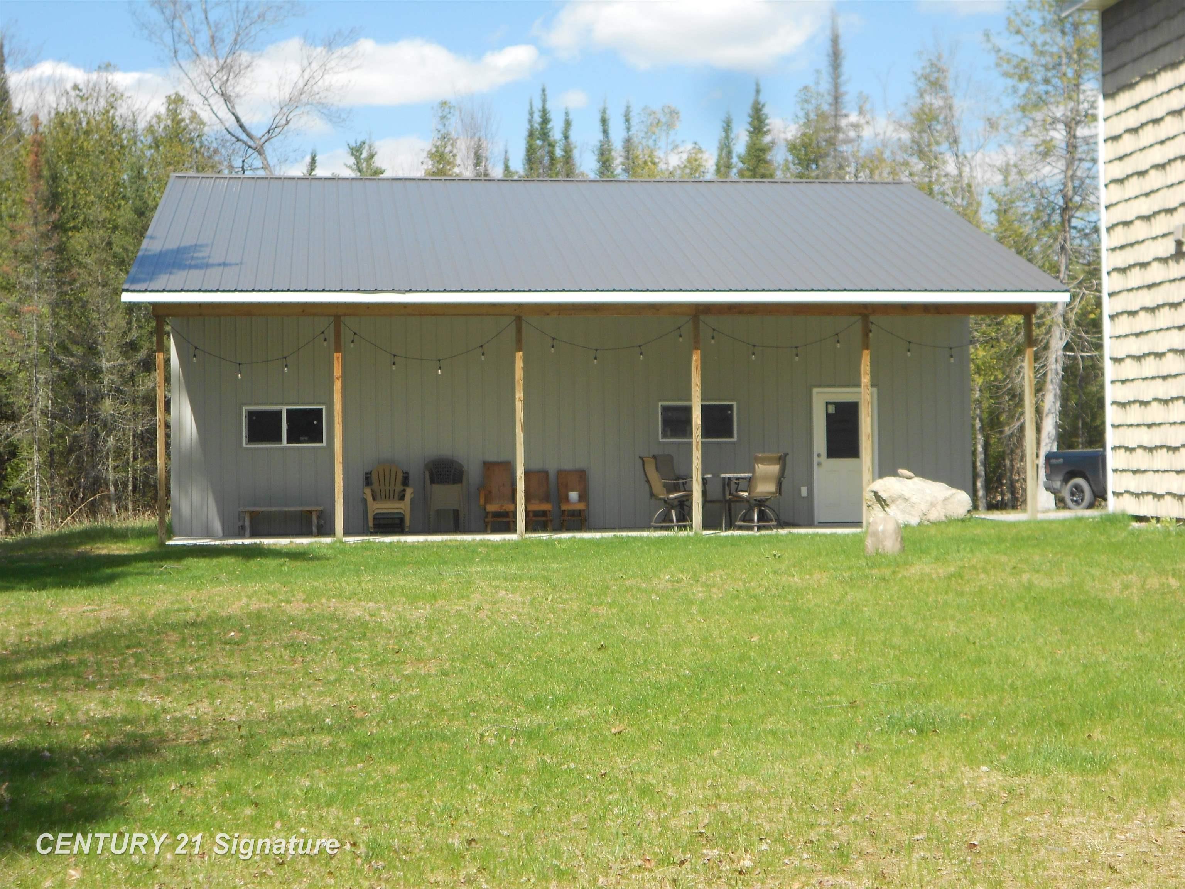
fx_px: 1917
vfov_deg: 26.1
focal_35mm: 56
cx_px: 592
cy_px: 444
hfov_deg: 34.3
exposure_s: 1/320
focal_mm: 10
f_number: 4.9
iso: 80
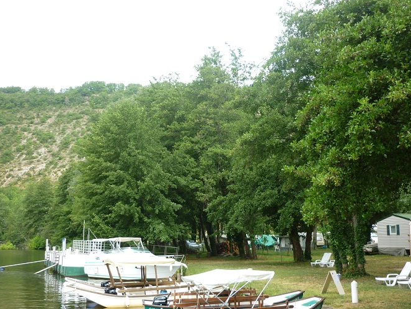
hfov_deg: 45.7
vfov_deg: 35.1
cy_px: 182
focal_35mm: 41
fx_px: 487
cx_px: 214
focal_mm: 5.5
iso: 80
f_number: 2.8
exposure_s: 1/320
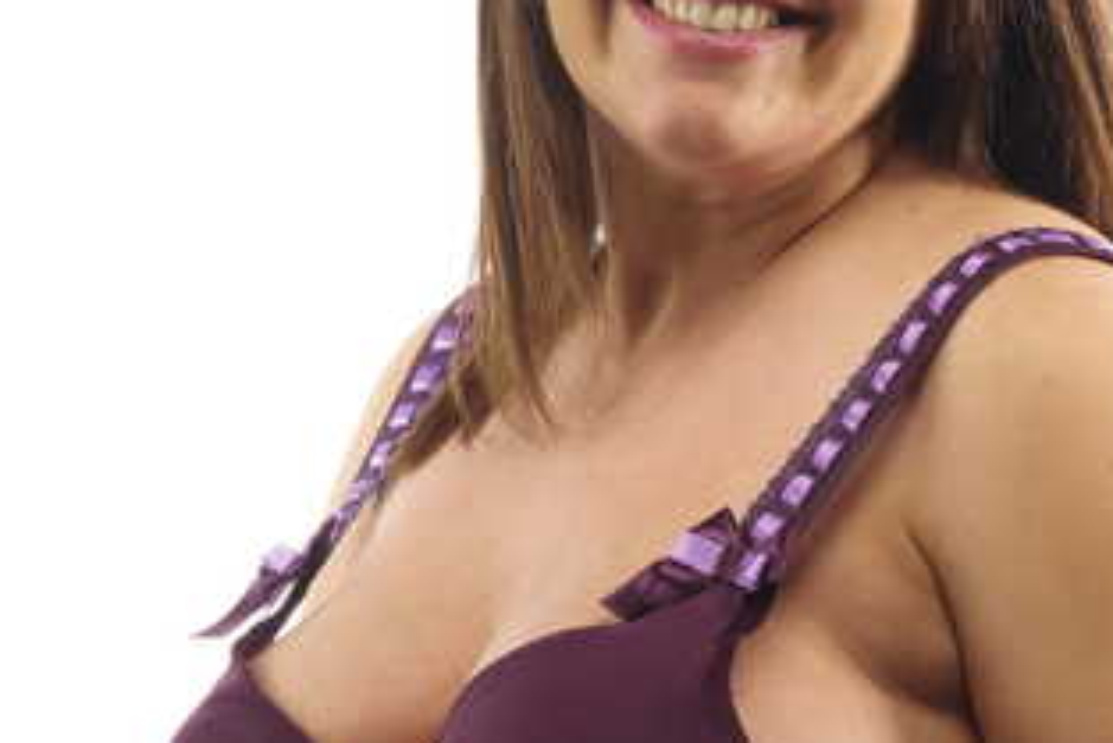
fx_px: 6279
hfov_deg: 9.9
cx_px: 1412
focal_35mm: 203
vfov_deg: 6.8
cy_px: 480
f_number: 9
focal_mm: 35
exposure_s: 1/125
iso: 200
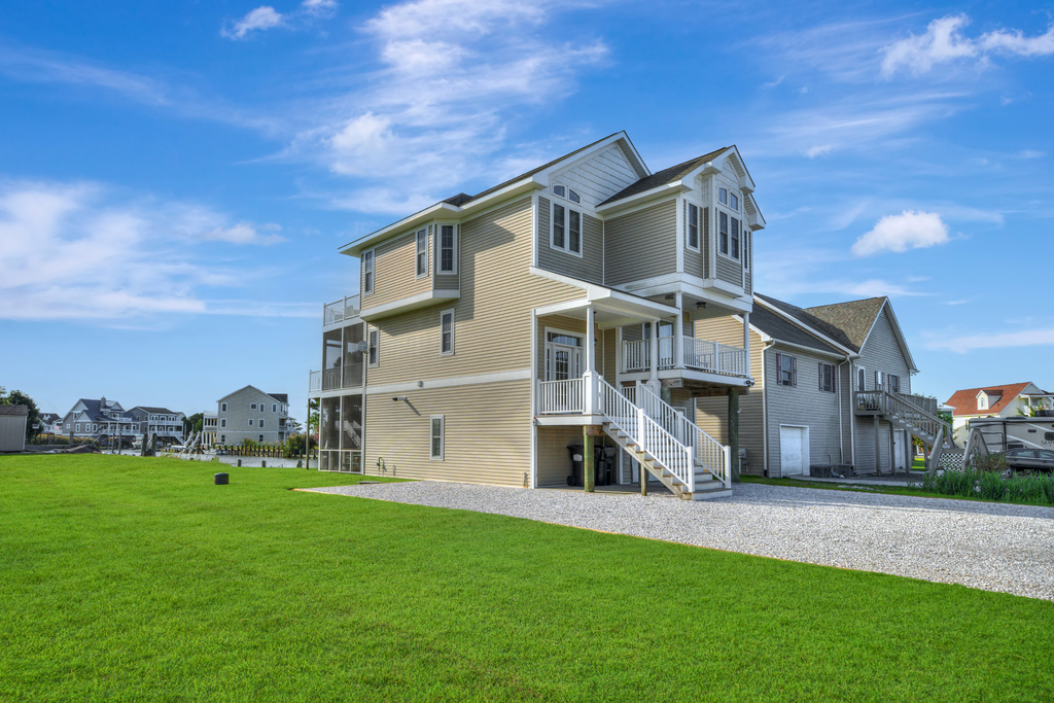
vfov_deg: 61.9
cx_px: 527
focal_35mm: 20
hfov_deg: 84.0
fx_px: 586
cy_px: 352
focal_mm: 20
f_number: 8
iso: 100
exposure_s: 1/250
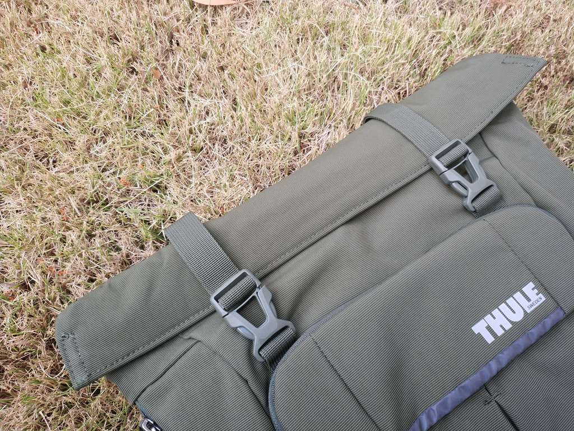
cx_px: 287
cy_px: 216
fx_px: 531
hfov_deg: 56.8
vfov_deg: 44.2
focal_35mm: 32
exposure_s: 1/50
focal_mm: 4.5
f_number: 2
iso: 112
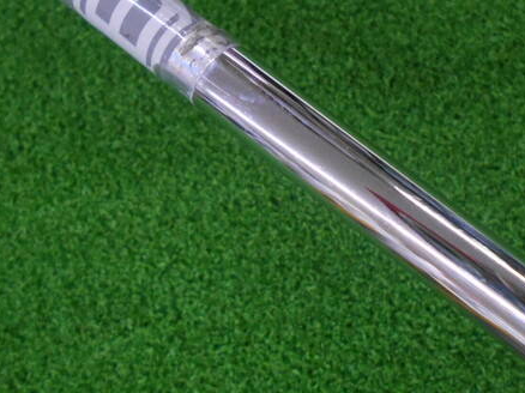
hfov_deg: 48.8
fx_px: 576
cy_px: 125
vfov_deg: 37.2
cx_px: 302
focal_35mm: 38
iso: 800
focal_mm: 4.6
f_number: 3.2
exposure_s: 1/100
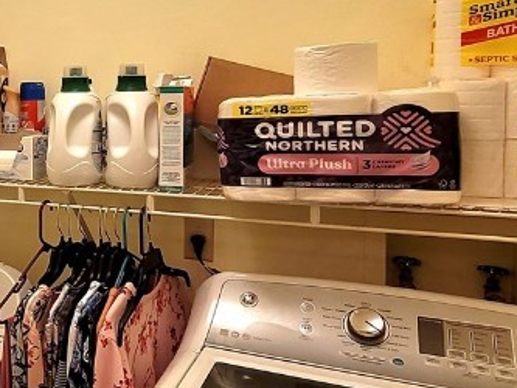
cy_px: 132
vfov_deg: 35.7
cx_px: -98
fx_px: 598
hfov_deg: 36.5
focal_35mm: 40
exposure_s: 1/60.2
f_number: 2.2
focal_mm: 2.2
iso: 160
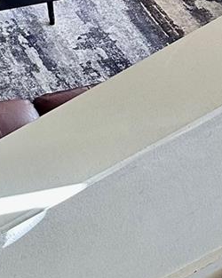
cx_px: -255
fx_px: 945
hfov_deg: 11.7
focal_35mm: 115
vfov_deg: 14.2
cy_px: -266
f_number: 1.78
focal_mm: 6.86
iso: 250
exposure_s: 1/61
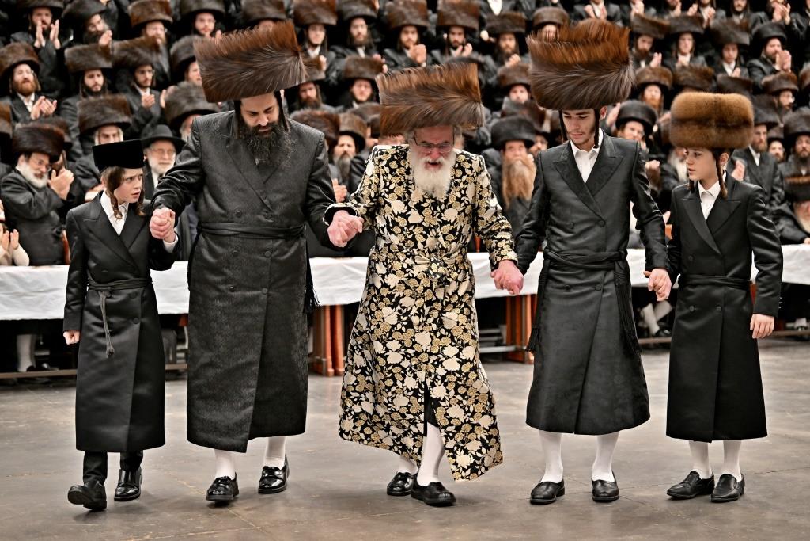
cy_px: 270
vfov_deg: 19.5
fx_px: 1575
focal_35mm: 70
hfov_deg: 28.8
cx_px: 405
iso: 640
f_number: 2.8
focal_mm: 70
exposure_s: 1/320
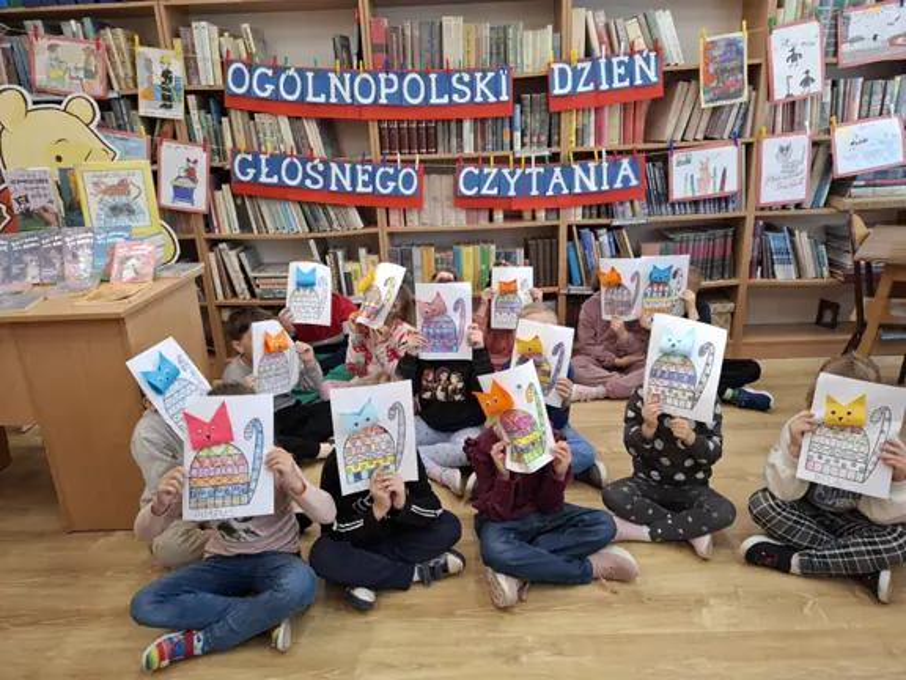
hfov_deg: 73.9
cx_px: 453
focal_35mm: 23
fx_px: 602
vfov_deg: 58.9
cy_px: 340
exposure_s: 1/100
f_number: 1.8
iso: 250
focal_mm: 5.54
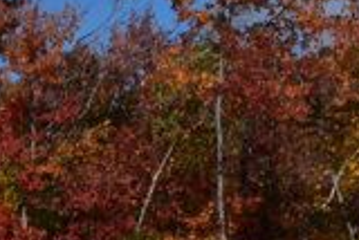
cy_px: 668
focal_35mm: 249
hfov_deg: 7.6
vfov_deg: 5.3
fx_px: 2485
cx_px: -583
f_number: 13
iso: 200
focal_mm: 26
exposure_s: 1/800
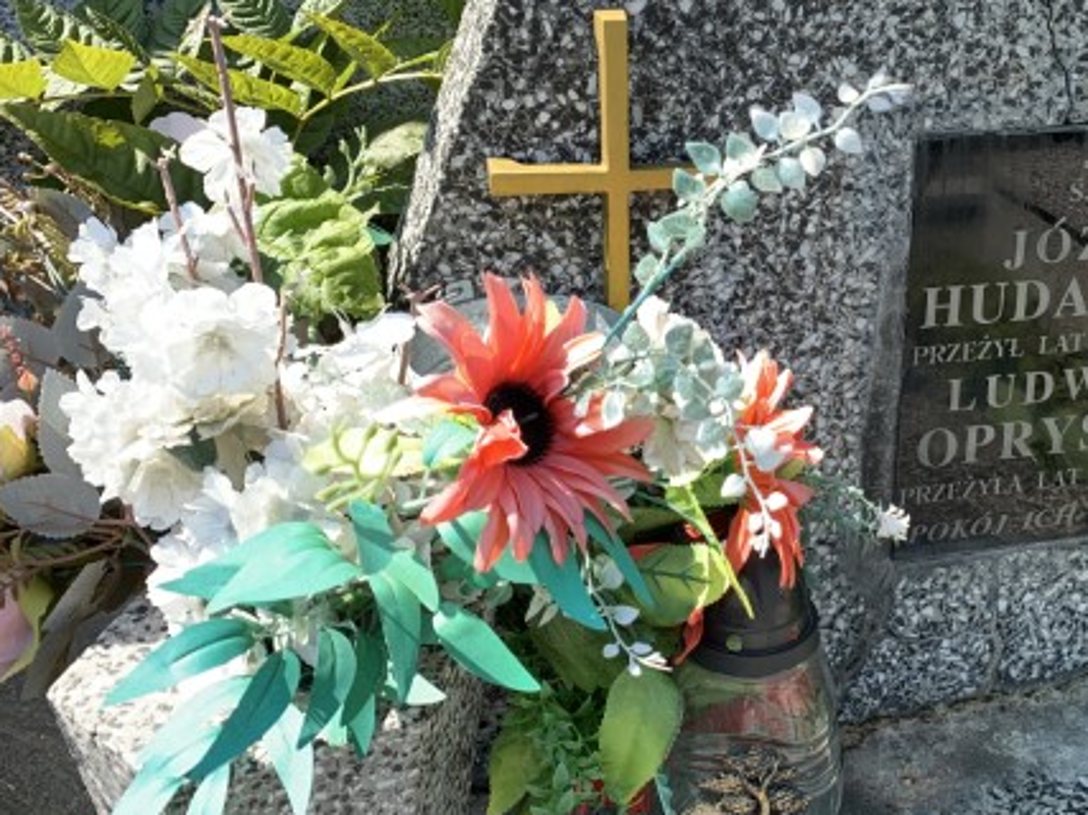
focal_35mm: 39
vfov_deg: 36.4
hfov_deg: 46.3
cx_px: 808
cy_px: 275
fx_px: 1225
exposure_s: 1/290
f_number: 1.8
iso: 25
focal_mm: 4.25
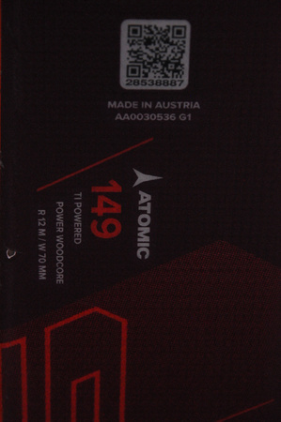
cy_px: 211
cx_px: 140
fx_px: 1848
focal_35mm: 158
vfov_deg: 13.1
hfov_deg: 8.7
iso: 3200
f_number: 9.5
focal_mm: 105
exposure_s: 1/125
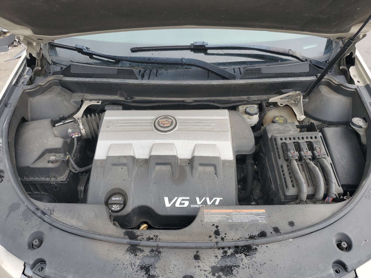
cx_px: 186
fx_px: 279
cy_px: 139
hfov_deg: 67.3
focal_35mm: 26
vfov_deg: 53.1
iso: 50
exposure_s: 1/323
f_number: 1.5
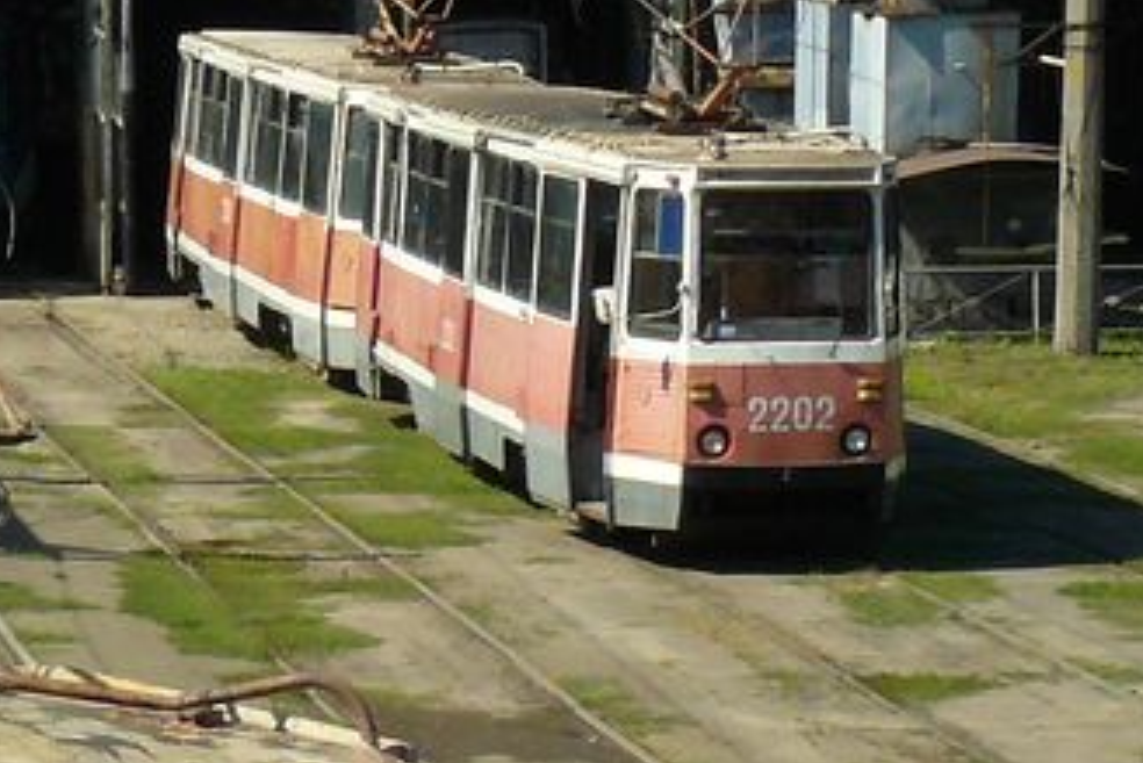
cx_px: -401
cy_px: 829
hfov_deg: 9.4
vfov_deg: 6.4
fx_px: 6797
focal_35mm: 214
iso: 200
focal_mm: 11
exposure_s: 1/400
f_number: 8
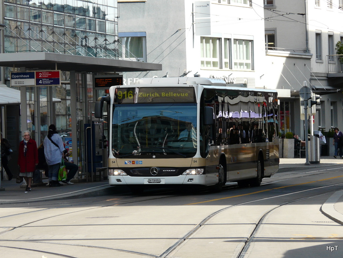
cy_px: 127
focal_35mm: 244
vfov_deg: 6.1
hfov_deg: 8.1
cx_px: 172
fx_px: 2418
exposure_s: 1/250
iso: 100
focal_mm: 39.3
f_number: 4.5
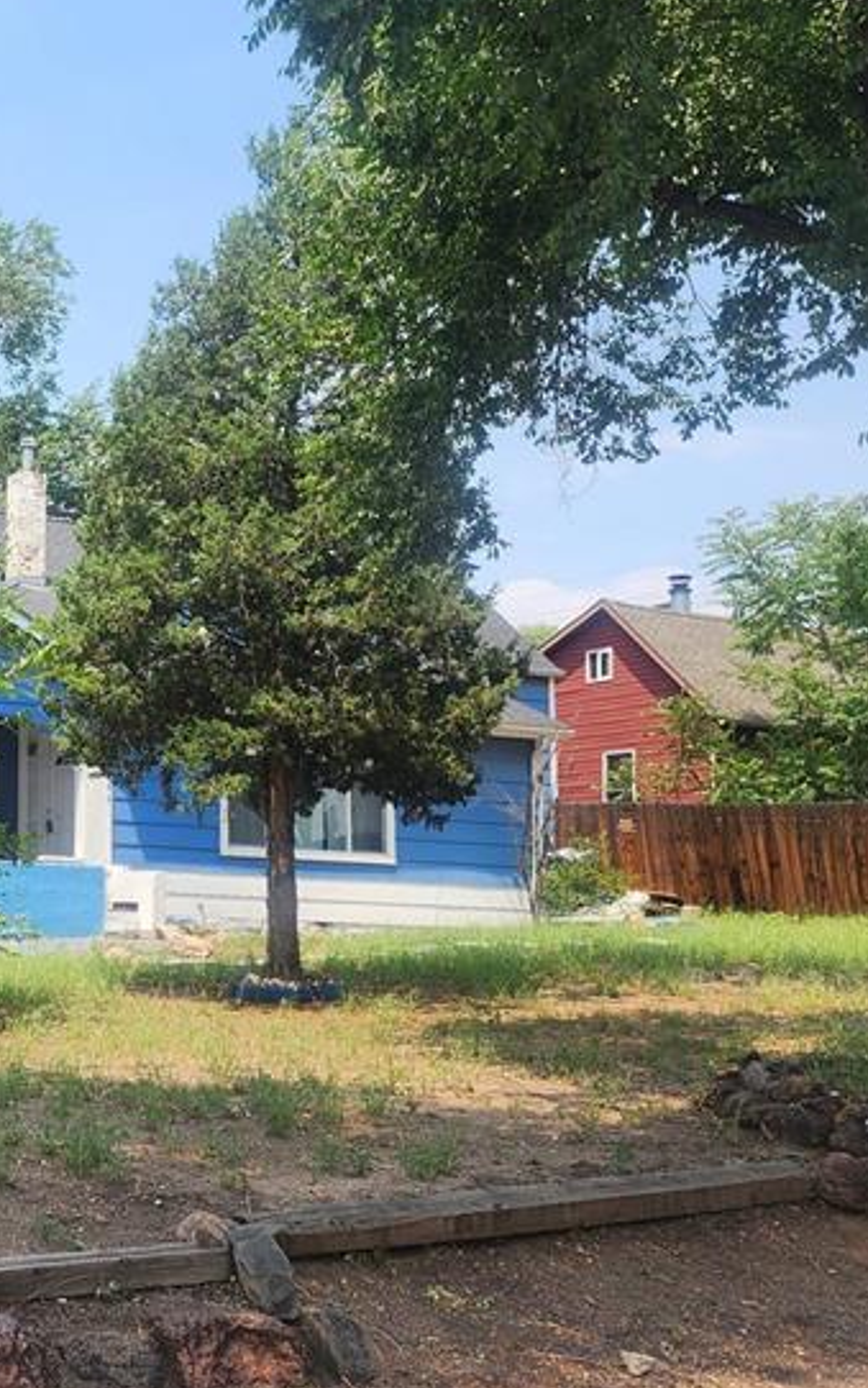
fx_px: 1740
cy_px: 708
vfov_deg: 43.5
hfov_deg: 24.8
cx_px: -220
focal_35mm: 46
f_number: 1.8
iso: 12
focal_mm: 6.4
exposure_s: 1/650
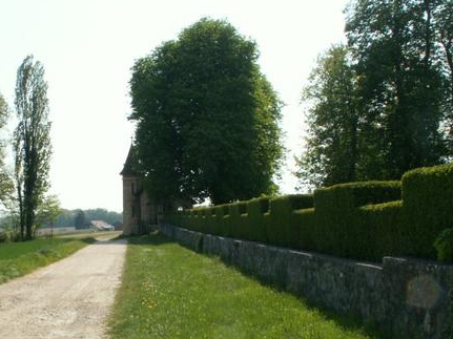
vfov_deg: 27.9
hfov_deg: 36.2
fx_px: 680
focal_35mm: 52
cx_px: 131
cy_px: 224
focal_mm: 5.86
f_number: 8
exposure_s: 1/125
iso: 50
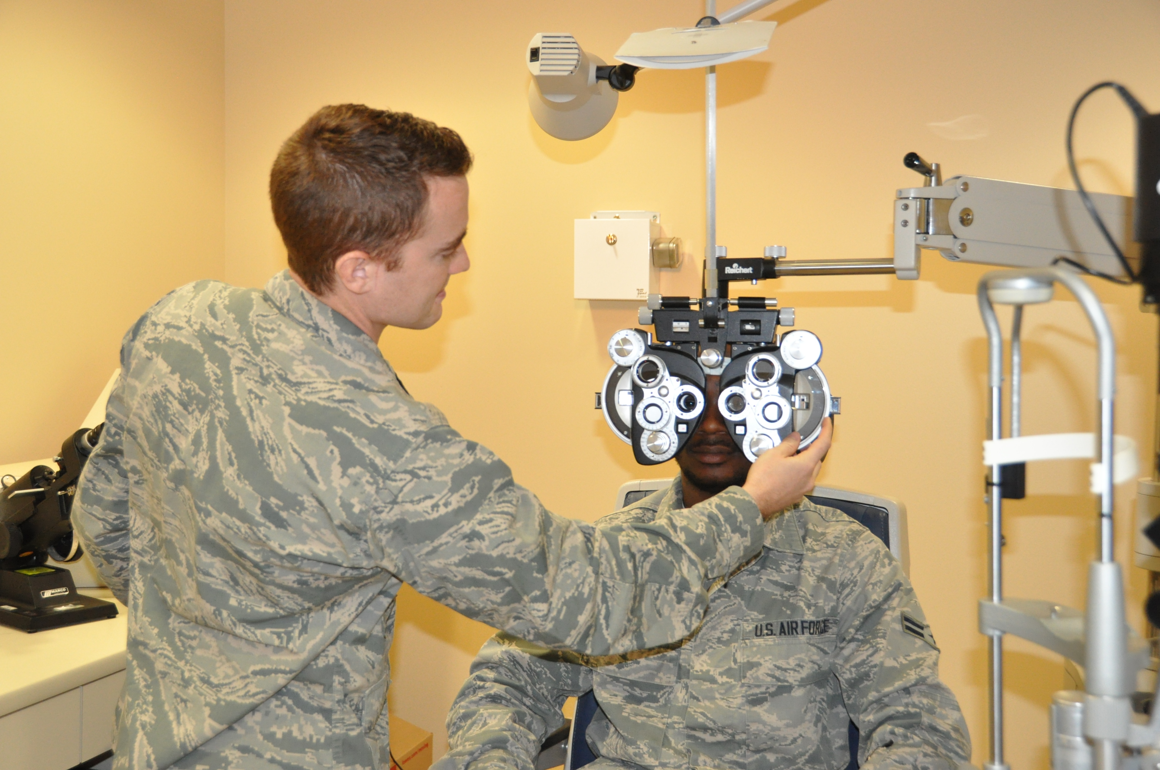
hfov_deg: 45.0
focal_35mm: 44
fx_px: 1400
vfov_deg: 30.8
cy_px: 385
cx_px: 580
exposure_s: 1/60
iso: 1600
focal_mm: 29
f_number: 5
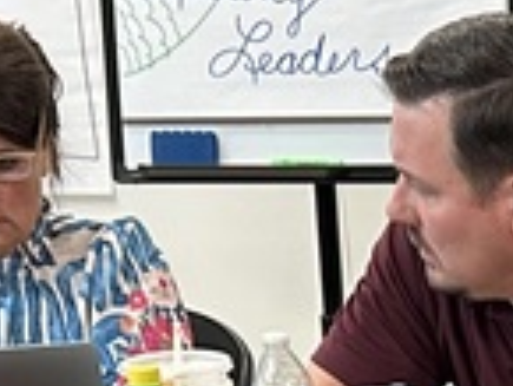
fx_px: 2507
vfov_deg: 7.6
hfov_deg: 11.4
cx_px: 662
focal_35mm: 169
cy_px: 1176
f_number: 1.78
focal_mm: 6.86
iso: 320
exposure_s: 1/60
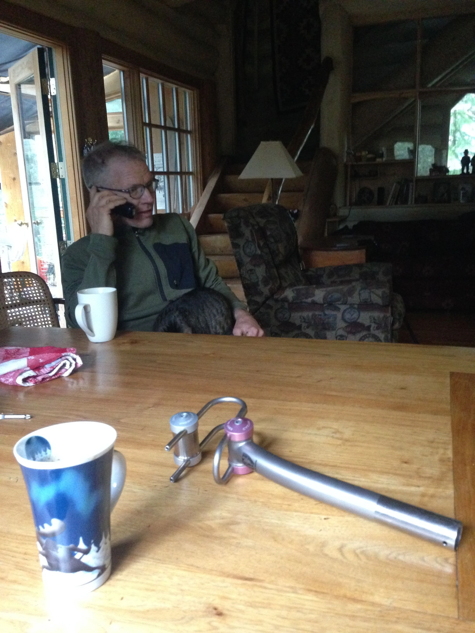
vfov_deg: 55.4
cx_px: 238
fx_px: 604
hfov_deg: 42.9
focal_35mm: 33
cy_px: 316
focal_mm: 4.12
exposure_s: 1/15
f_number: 2.4
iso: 500
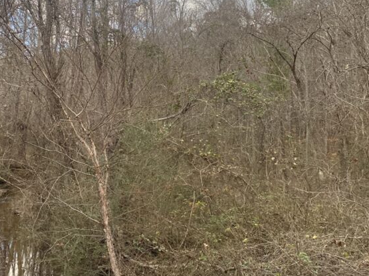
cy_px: 80
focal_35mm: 48
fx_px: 512
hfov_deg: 39.1
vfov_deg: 29.9
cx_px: 114
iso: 32
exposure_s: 1/363
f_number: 1.8
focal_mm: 4.25
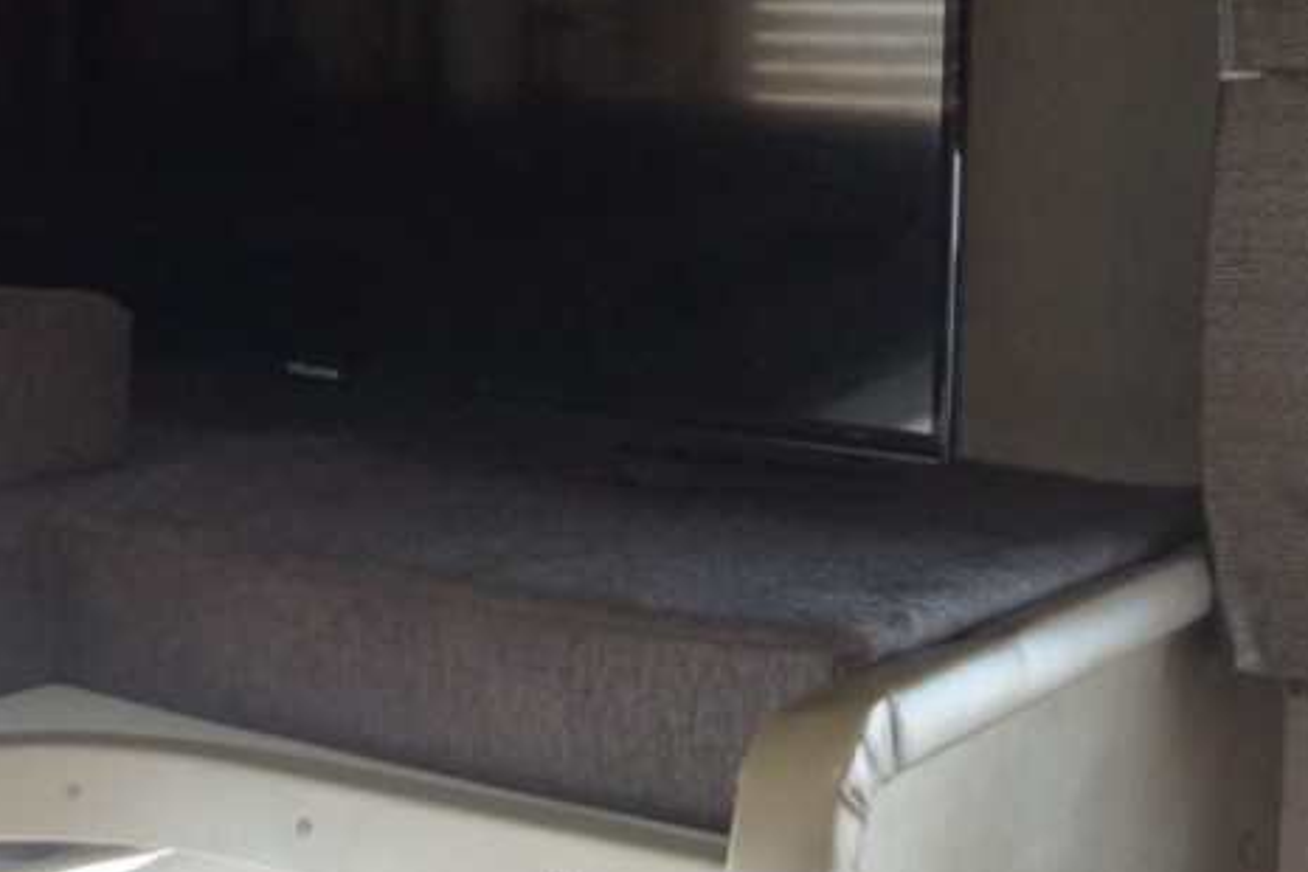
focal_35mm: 66
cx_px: 428
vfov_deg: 20.5
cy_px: 222
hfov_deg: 30.3
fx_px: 2398
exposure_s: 1/160
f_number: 3.2
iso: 1600
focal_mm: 16
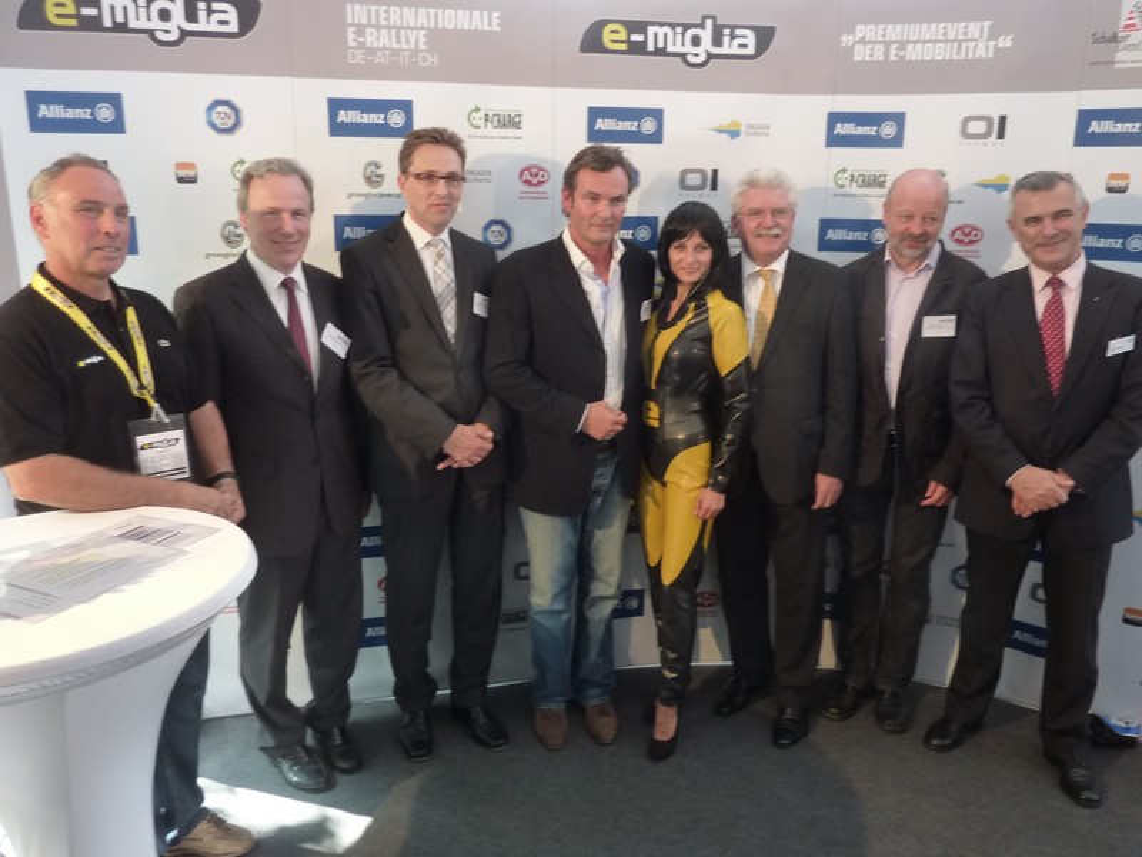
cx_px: 571
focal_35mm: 25
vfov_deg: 54.9
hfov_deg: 69.4
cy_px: 428
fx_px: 825
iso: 160
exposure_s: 1/30
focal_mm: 4.1
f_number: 3.3
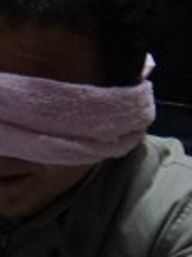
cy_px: 441
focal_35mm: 132
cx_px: -241
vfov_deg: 13.6
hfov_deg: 10.0
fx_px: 981
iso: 112
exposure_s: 1/12.5
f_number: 2.8
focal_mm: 4.82
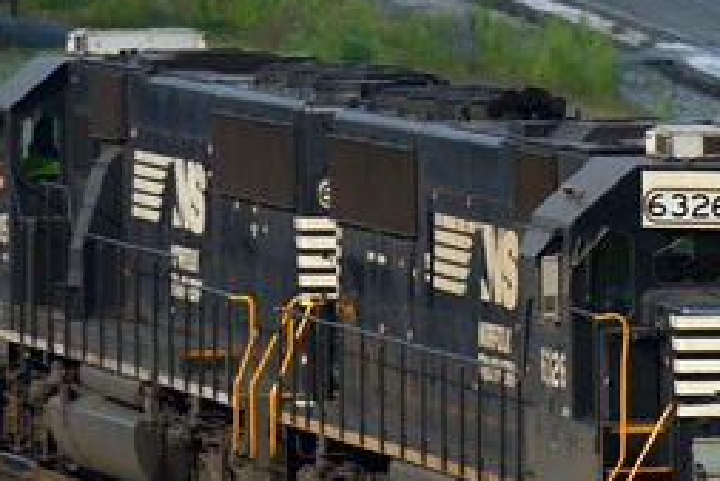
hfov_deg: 2.5
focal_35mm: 809
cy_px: 155
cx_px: 1135
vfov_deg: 1.7
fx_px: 16189
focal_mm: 200
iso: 400
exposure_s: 1/1250
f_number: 8
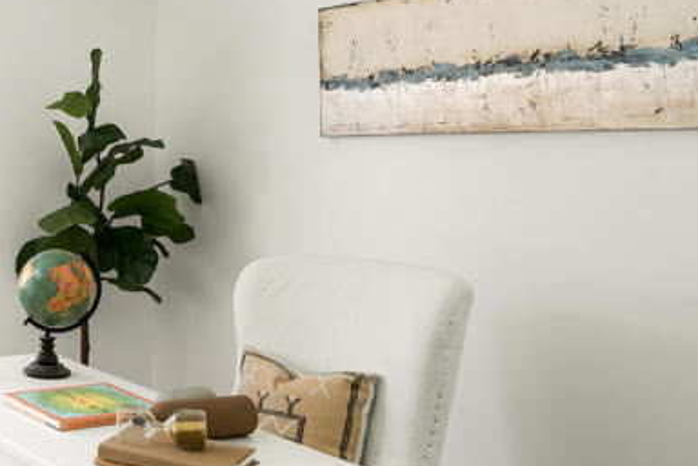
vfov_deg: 21.2
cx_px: -60
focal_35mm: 64
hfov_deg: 28.7
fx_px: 1241
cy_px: 292
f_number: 10
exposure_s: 1/1.67
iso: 64
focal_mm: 24
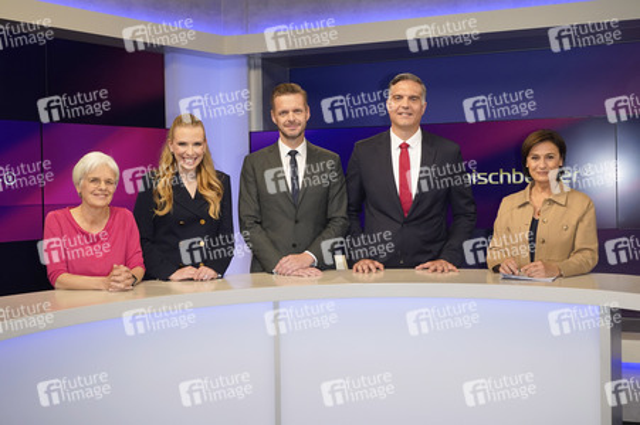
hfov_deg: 51.9
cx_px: 320
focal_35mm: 37
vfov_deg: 35.9
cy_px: 212
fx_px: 657
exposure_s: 1/160
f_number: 5.6
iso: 2000
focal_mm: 37
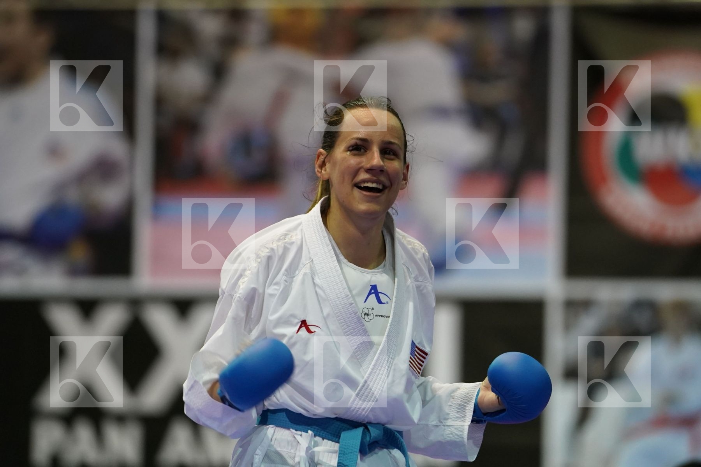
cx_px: 350
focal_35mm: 300
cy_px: 234
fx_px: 5841
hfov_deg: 6.9
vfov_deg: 4.6
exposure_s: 1/250
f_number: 2.8
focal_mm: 200
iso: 2500
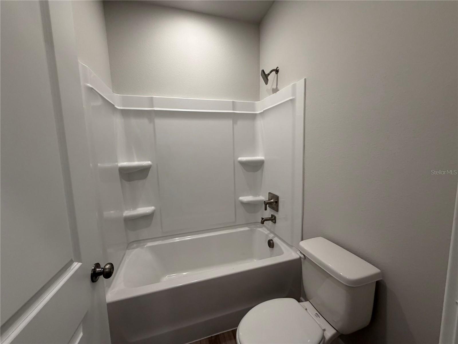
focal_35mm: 14
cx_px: 229
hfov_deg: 102.1
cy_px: 172
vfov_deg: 85.7
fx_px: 185
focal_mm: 2.22
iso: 200
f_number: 2.2
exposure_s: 1/120
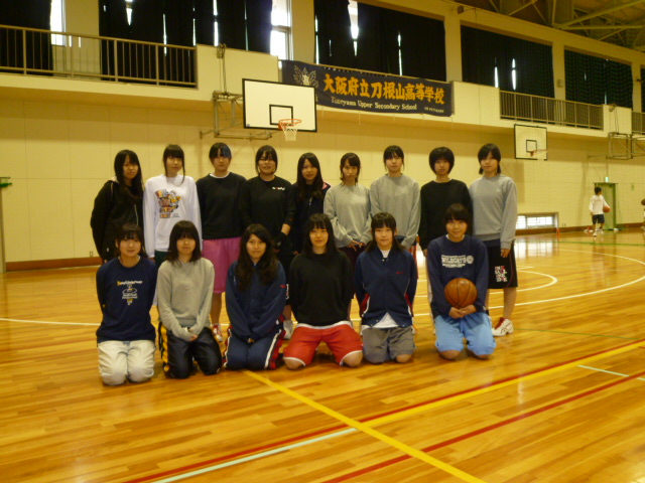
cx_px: 322
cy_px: 242
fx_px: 578
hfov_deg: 58.4
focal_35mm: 31
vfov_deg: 45.4
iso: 250
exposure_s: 1/30
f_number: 3.1
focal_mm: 5.5
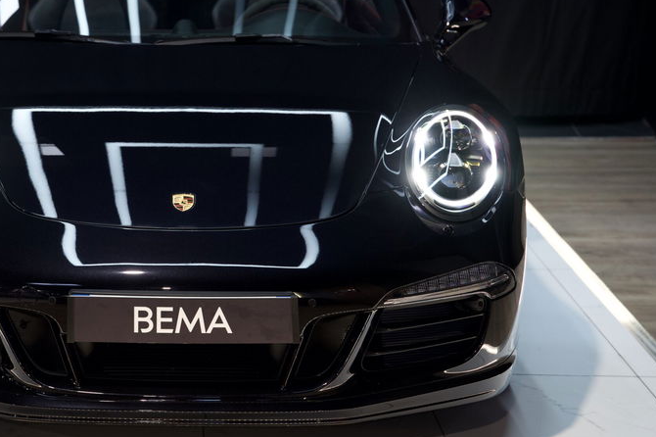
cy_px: 156
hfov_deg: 19.0
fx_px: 1949
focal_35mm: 107
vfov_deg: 12.8
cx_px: 182
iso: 640
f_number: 2.8
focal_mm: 70
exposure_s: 1/80
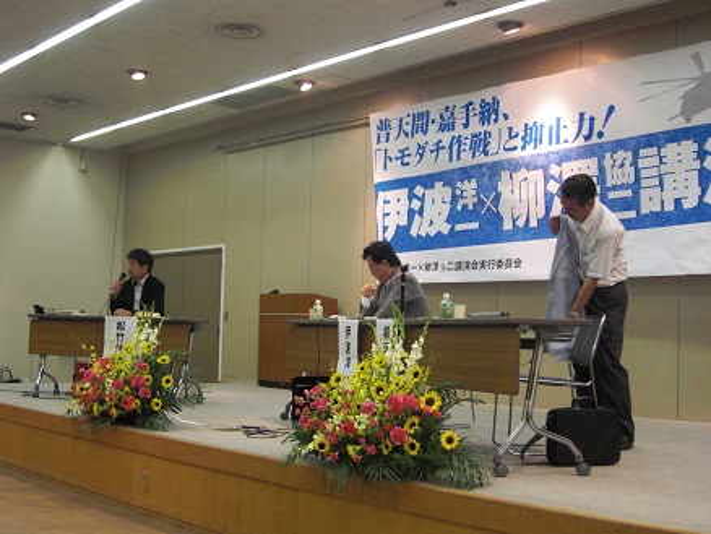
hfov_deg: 41.2
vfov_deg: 31.5
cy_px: 267
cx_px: 356
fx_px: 945
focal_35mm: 46
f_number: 3.3
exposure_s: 1/20
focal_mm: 8.2
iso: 200
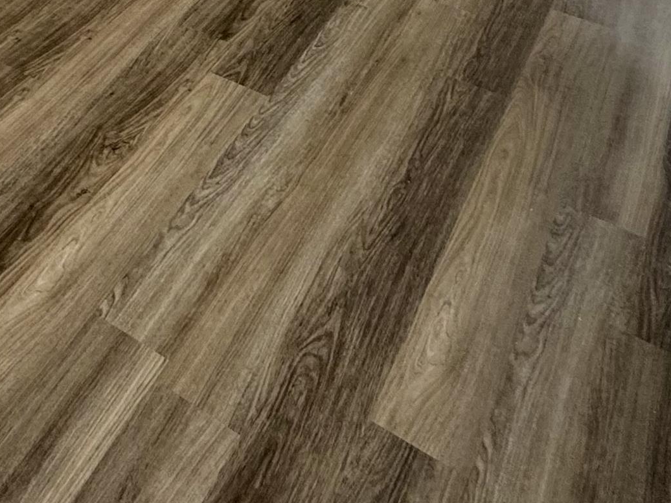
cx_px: 145
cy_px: -186
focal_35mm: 47
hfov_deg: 39.0
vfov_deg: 25.6
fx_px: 911
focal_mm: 2.22
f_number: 2.2
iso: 200
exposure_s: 1/120
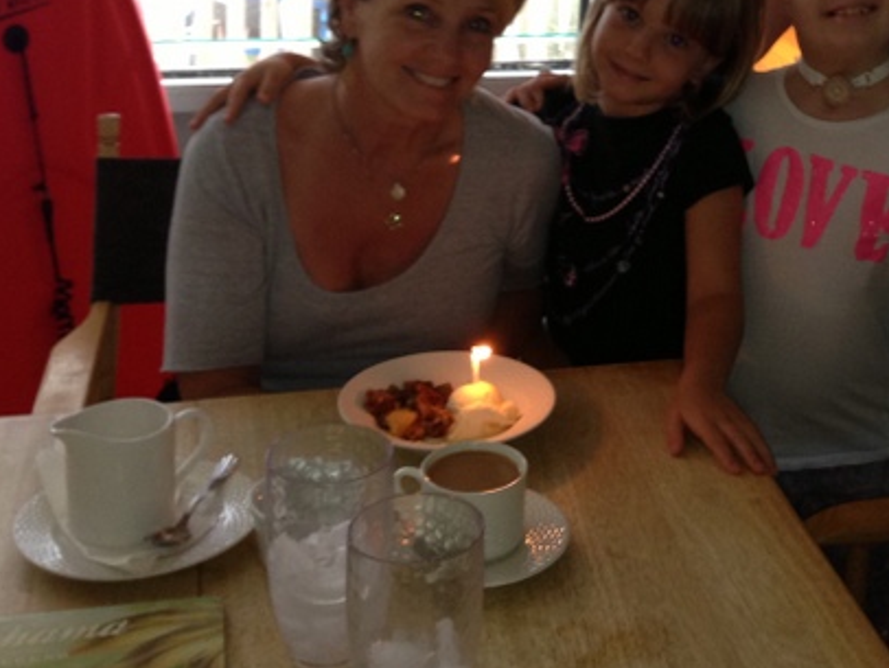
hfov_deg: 29.3
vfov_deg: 22.0
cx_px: 681
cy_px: 37
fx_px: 1670
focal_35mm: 65
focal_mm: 4.13
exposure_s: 1/20
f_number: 2.4
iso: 100
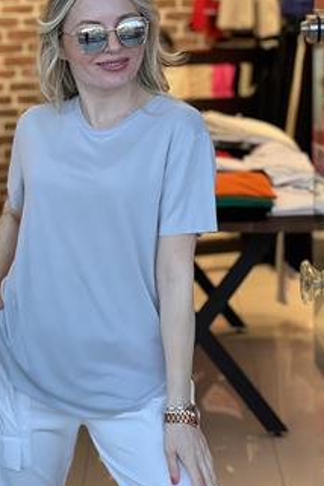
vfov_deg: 19.1
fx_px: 1444
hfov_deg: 12.8
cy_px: 201
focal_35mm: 107
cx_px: 115
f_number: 2.8
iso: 125
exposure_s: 1/100
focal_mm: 9
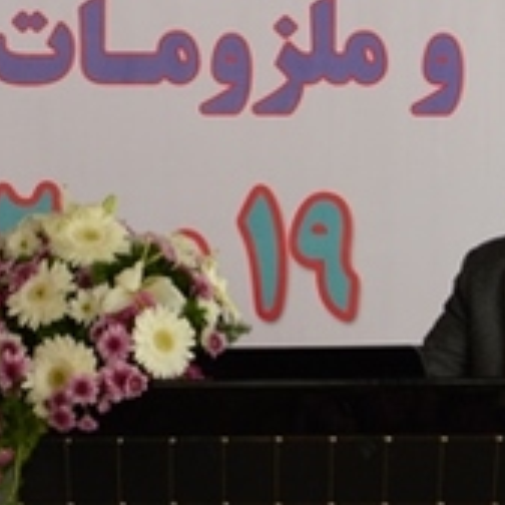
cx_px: 33
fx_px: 6611
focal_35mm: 401
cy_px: 138
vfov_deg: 4.4
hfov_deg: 4.4
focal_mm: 85
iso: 800
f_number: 5
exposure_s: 1/80
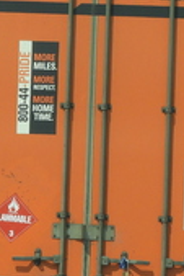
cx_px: -161
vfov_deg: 3.4
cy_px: 149
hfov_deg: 2.2
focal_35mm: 615
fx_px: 4705
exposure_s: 1/500
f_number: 5
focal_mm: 22.4
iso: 100
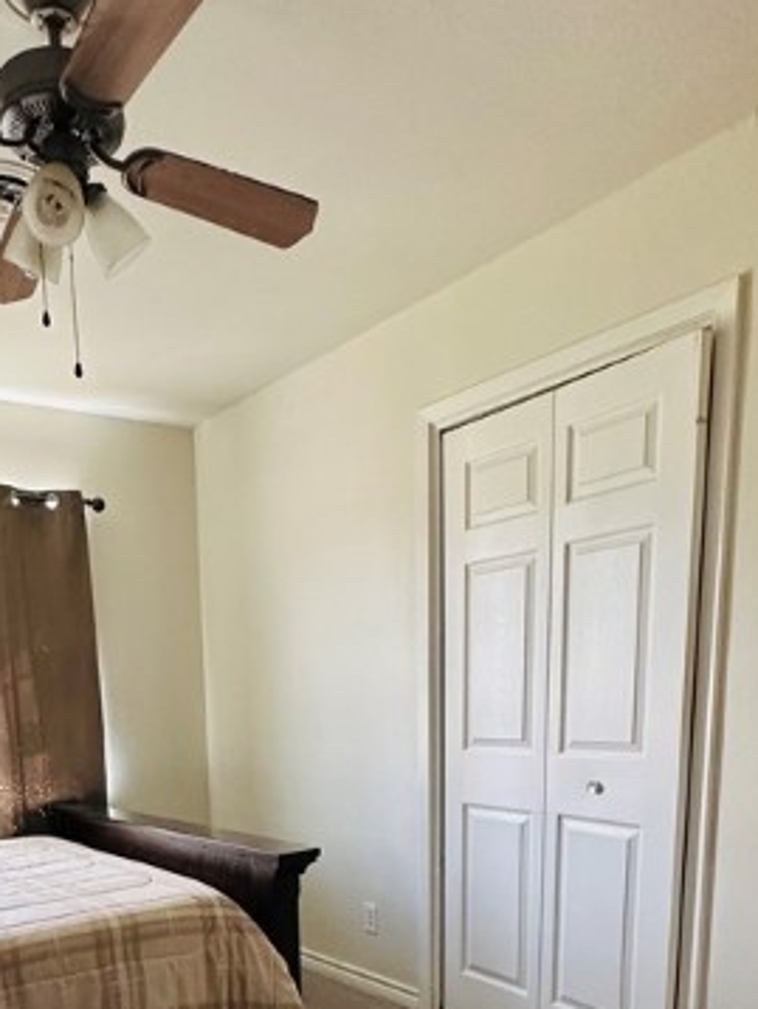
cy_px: 848
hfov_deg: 45.6
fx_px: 875
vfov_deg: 54.5
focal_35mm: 30
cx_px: 211
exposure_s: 1/60
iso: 320
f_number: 2.2
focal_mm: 2.22
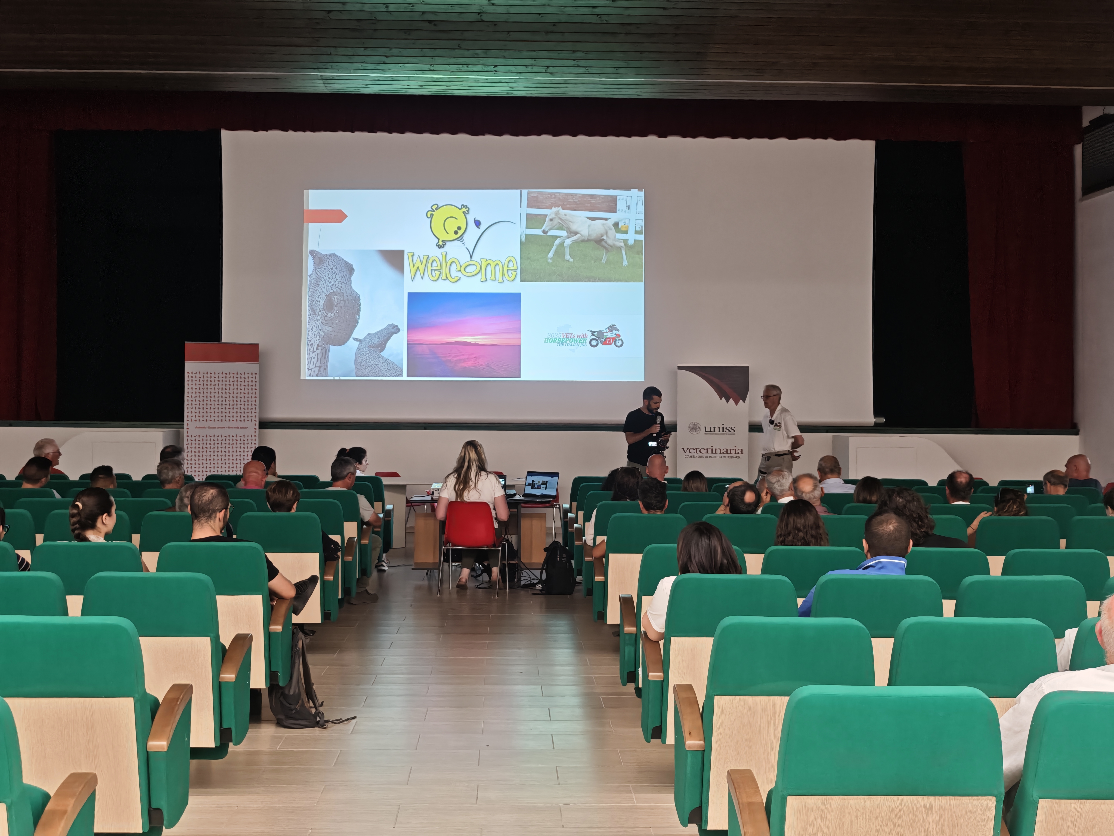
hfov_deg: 41.2
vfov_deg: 31.5
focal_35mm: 46
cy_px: 418
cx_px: 557
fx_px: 1480
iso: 250
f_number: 1.63
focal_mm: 8.72
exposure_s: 1/48
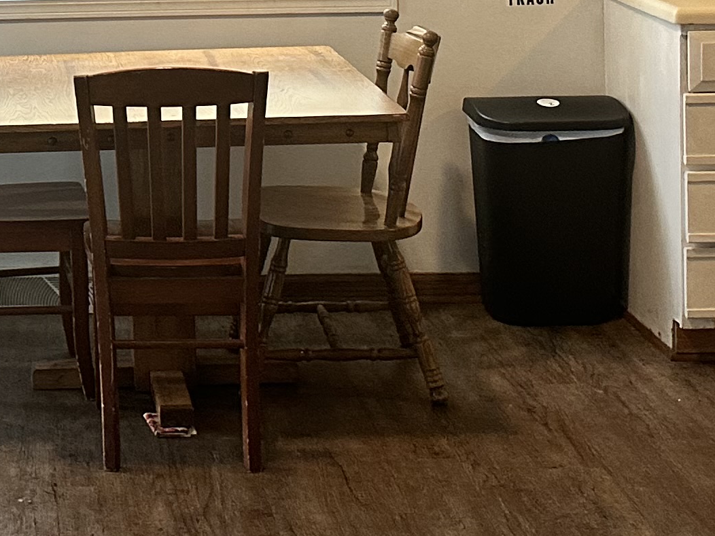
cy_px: -137
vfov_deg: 15.4
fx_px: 1900
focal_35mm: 92
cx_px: 3
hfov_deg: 20.6
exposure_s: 1/60
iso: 250
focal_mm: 6.86
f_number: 1.78
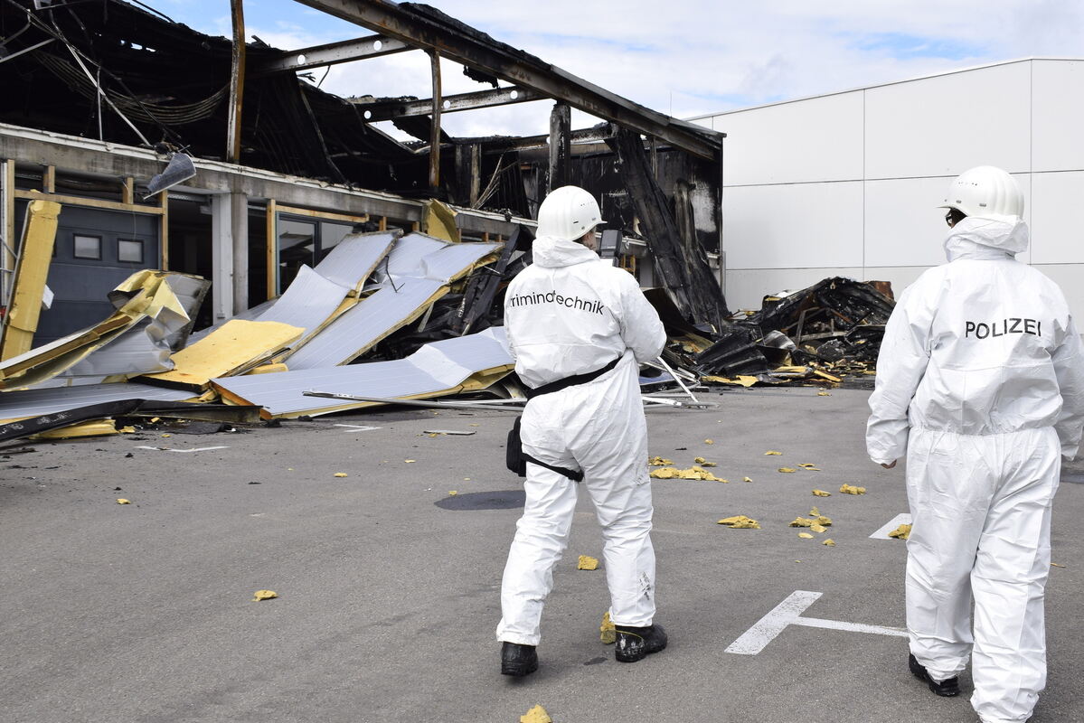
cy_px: 362
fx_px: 1175
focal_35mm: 39
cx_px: 542
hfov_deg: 49.5
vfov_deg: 34.2
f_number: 11
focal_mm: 26
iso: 400
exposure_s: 1/500
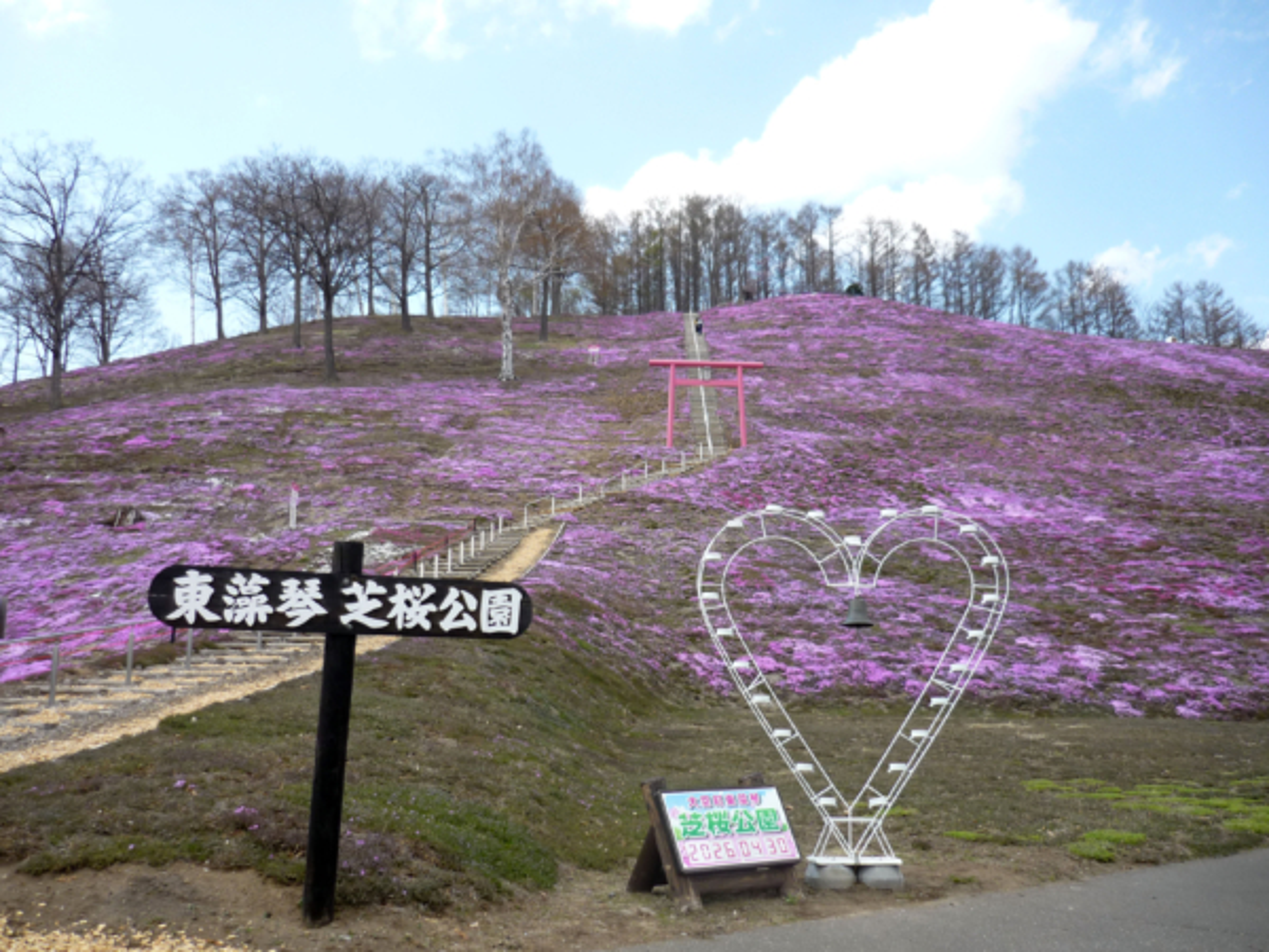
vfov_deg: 42.9
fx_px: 1210
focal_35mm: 33
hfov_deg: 55.4
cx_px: 634
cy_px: 476
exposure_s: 1/500
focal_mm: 5.5
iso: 100
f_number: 2.8
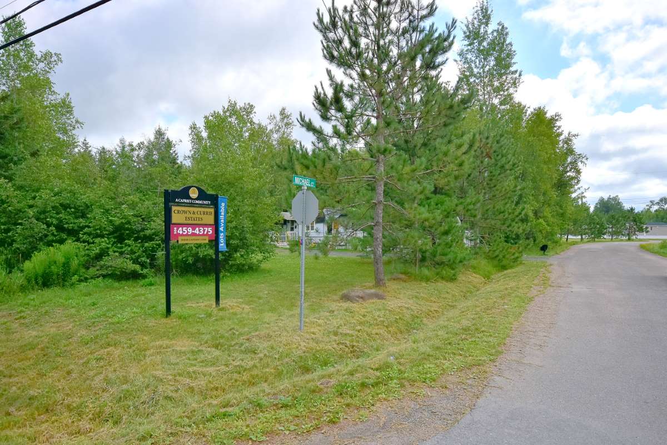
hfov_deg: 81.2
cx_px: 334
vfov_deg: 59.5
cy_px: 222
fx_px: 389
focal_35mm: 21
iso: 320
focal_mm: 14
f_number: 7.1
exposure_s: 1/1250
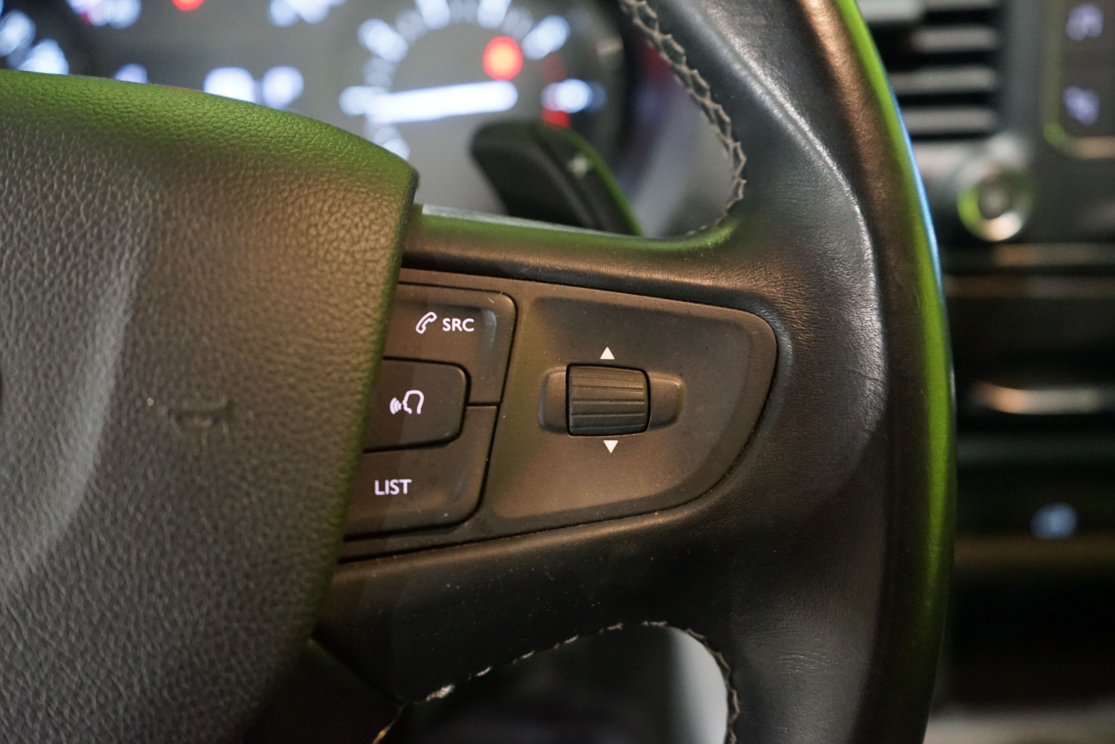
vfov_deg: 40.0
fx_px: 1022
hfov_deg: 57.2
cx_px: 558
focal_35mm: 33
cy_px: 372
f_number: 4
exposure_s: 1/50
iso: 6400
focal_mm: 33
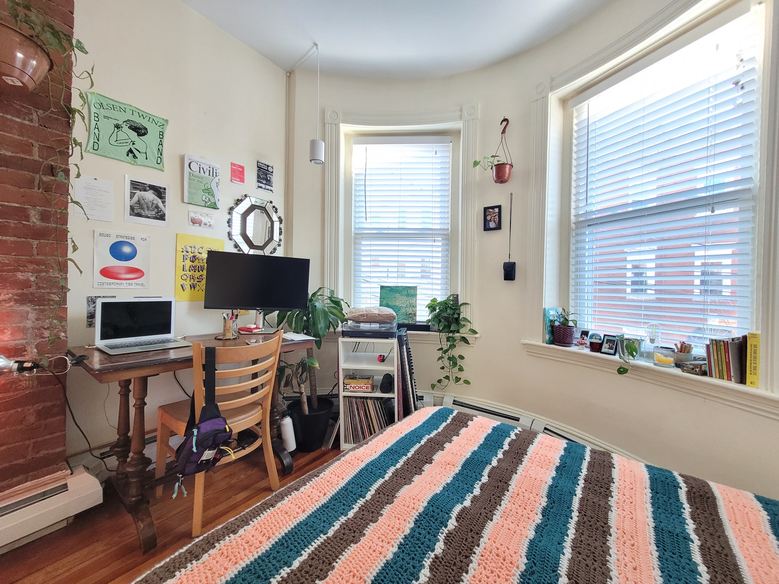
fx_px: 293
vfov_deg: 89.9
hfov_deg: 106.2
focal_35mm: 13
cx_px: 390
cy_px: 292
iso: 320
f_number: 2.2
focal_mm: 1.74
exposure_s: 1/39
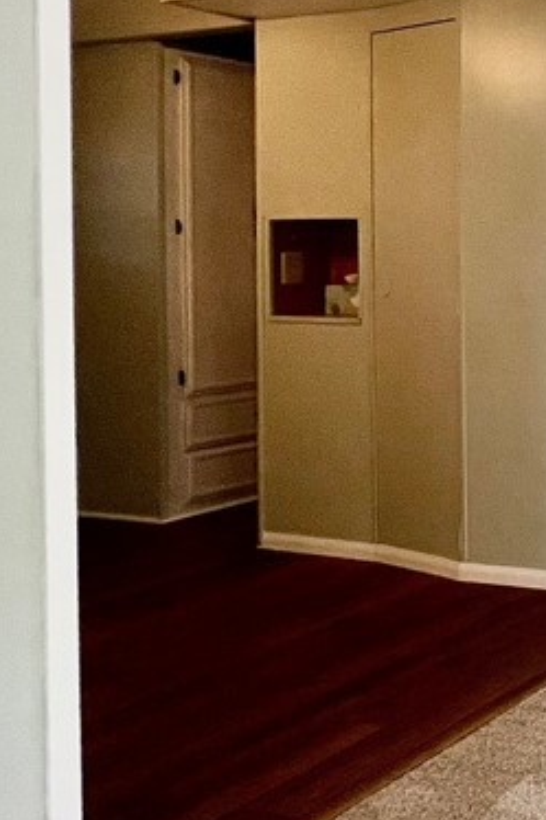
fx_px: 842
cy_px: 250
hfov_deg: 20.9
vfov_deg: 50.6
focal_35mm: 37
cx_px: 1028
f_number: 1.8
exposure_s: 1/120
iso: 100
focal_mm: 1.57
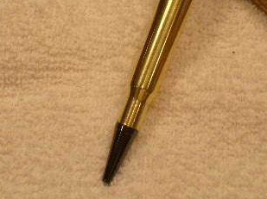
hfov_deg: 17.6
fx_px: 863
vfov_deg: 13.1
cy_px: 20
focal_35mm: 112
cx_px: 167
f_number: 3.1
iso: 100
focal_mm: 8.9
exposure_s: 1/50
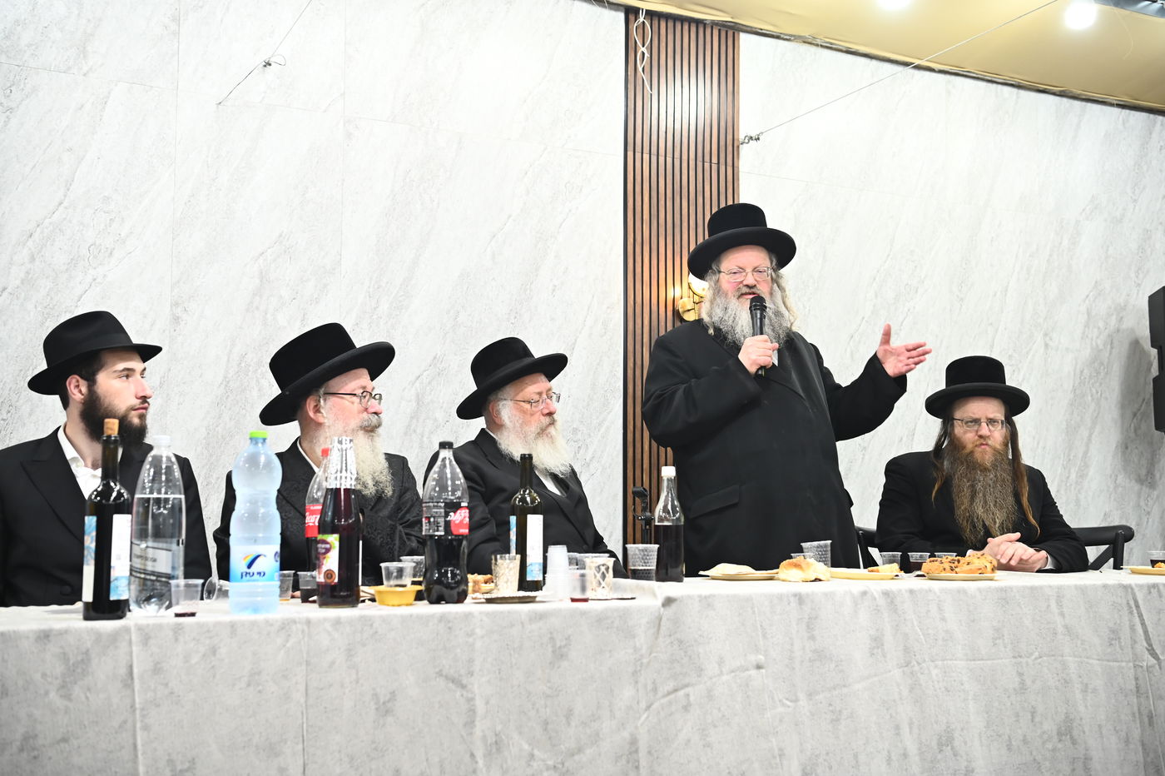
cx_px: 582
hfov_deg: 48.5
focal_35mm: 40
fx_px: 1294
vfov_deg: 33.4
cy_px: 388
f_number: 4
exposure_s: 1/160
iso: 1600
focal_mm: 40
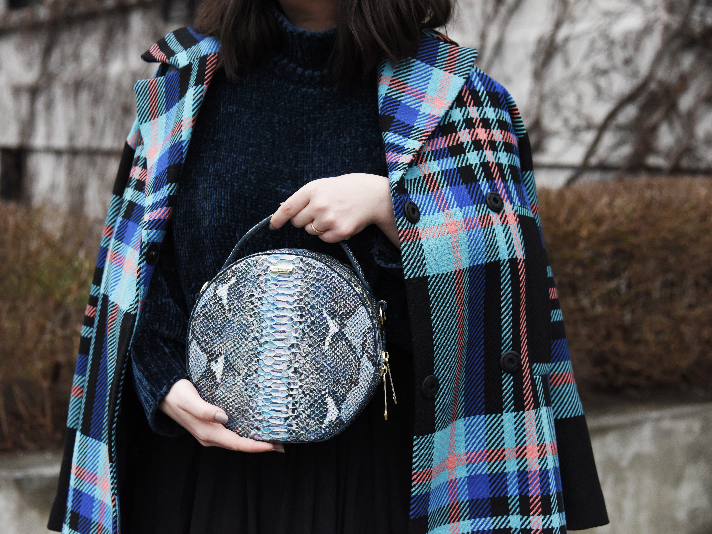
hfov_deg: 32.2
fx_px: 1234
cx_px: 329
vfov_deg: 24.4
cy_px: 266
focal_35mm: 60
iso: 1600
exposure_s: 1/5000
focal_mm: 55
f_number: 4
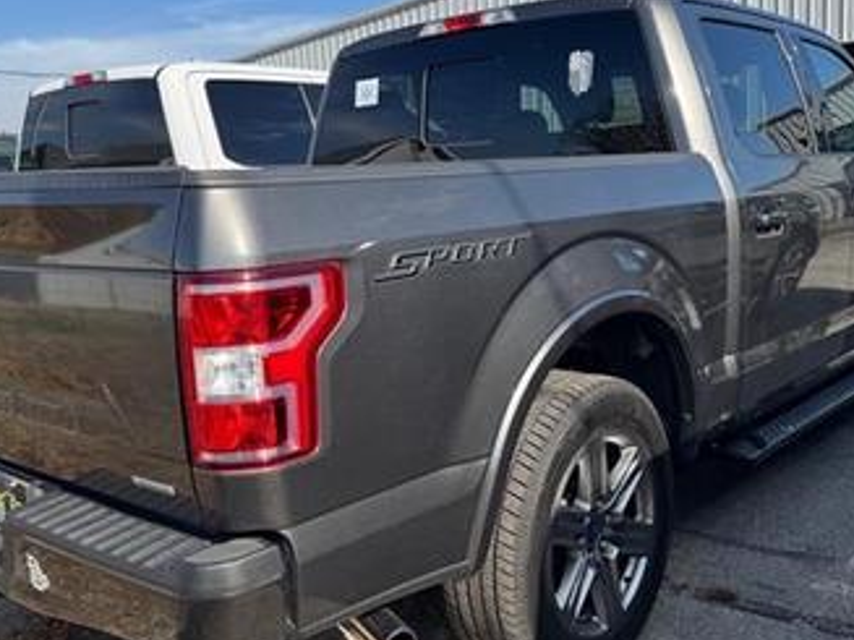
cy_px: 313
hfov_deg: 50.1
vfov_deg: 38.6
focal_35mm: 37
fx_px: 912
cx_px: 392
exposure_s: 1/2604
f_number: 1.78
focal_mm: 6.76
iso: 80
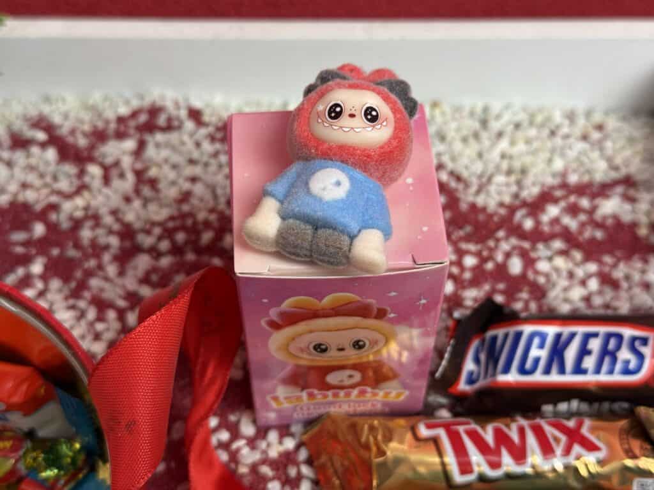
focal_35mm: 48
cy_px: 245
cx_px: 327
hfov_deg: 39.7
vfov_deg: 30.3
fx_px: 907
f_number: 1.78
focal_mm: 6.76
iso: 64
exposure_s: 1/50
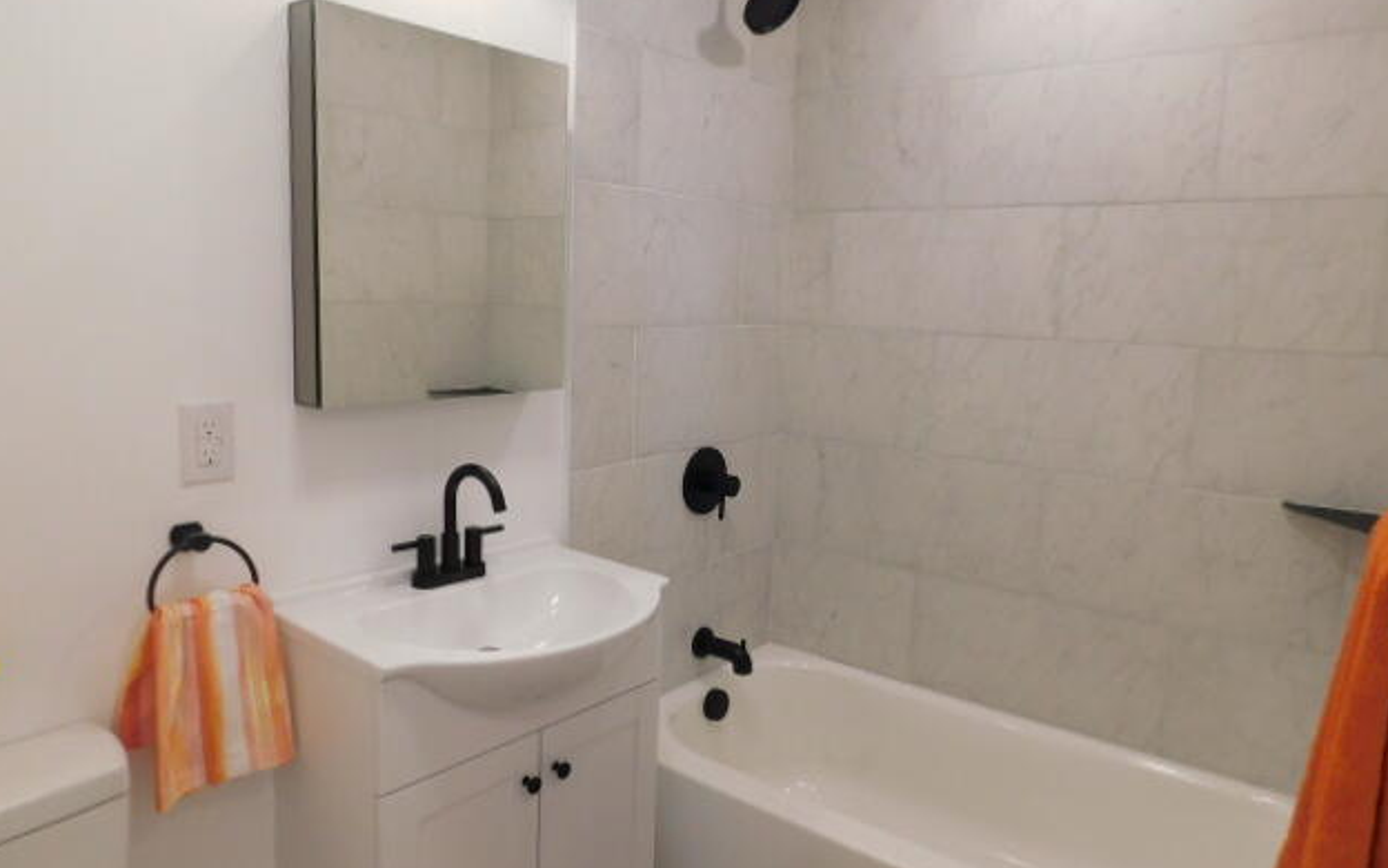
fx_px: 946
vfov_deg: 49.3
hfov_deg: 72.5
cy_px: 432
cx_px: 701
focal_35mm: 25
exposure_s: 1/40
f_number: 3
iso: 125
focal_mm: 4
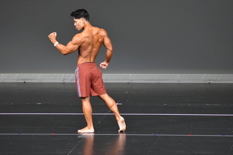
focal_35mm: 345
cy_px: 78
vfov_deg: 4.0
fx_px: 2232
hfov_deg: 6.0
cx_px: 116
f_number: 5.6
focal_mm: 230
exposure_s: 1/400
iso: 5000
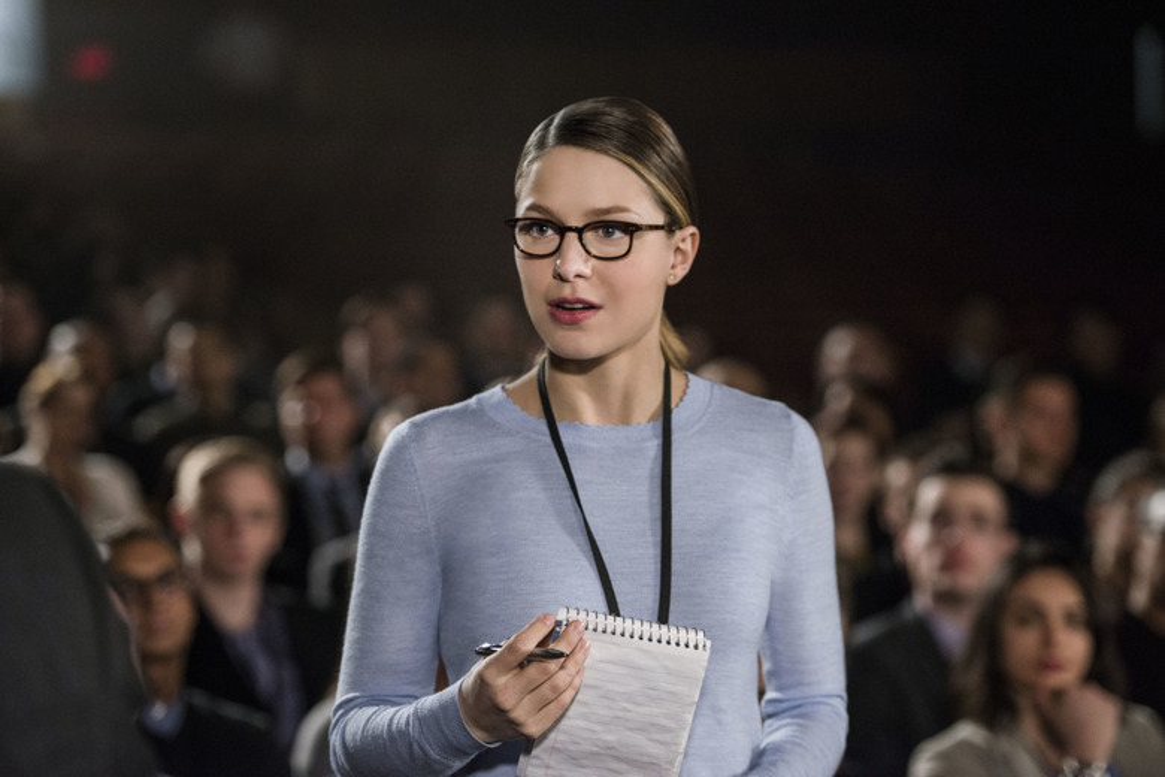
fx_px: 3398
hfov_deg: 19.5
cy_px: 388
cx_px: 582
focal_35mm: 105
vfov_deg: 13.0
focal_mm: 105
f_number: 2.8
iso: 2500
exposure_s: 1/100
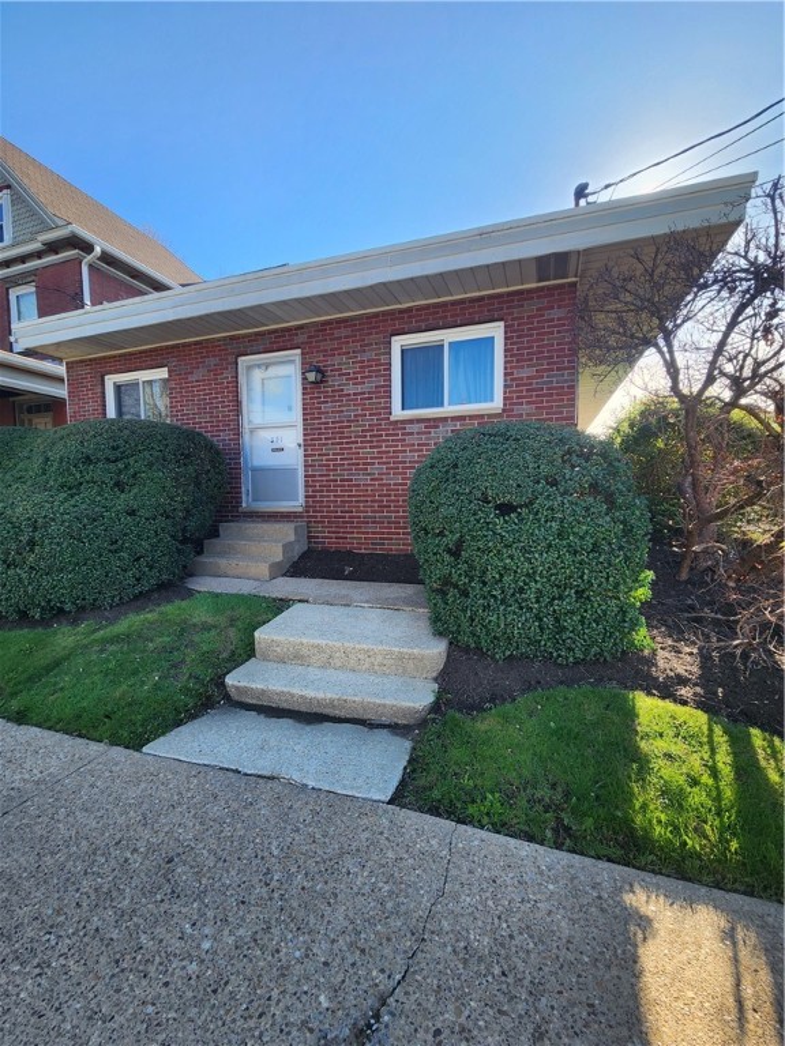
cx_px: 392
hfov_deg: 89.9
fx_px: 393
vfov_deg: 106.2
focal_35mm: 13
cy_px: 523
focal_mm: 2.2
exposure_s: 1/515
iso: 50
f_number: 2.2
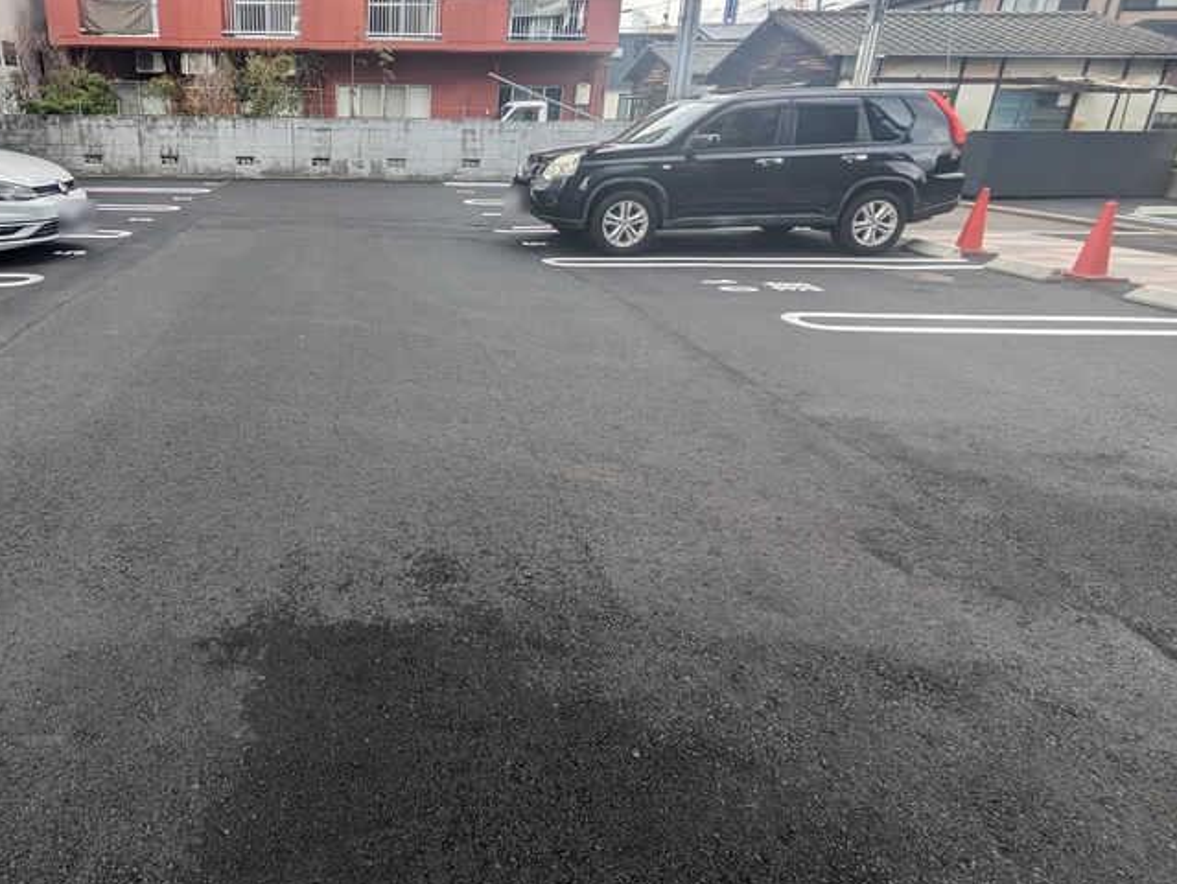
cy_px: 335
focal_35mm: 21
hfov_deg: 75.4
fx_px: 714
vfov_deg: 62.7
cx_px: 353
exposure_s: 1/1751
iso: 50
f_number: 2.2
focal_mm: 1.83
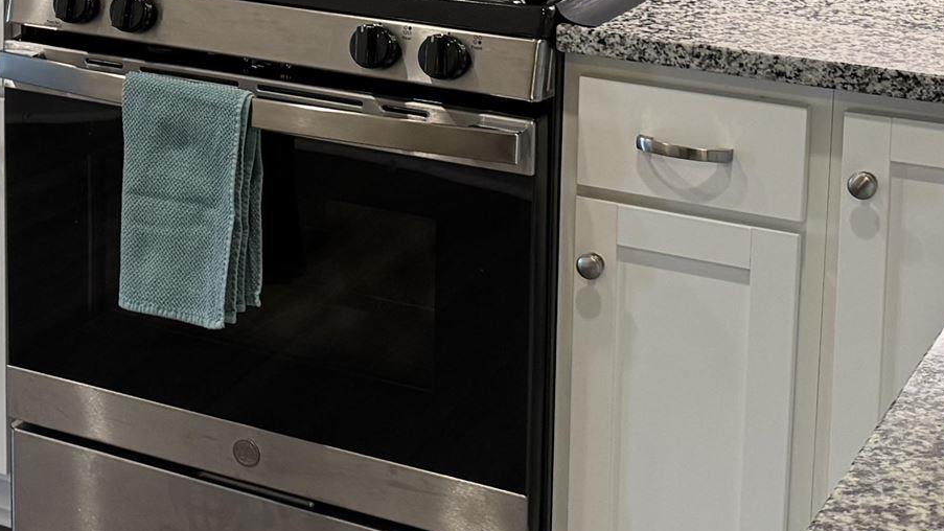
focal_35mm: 89
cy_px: -140
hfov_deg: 22.8
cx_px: -45
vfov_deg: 13.2
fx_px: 2228
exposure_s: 1/60
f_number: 1.78
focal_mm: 6.76
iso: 125
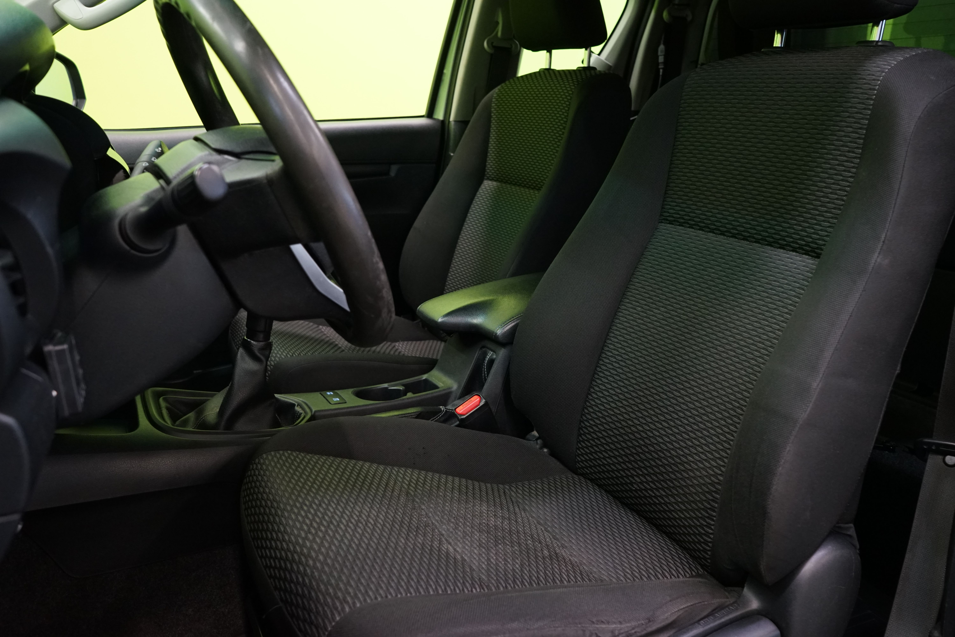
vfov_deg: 43.6
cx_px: 478
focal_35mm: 30
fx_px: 796
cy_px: 318
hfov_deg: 61.9
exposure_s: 1/30
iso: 2500
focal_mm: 30
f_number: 5.6
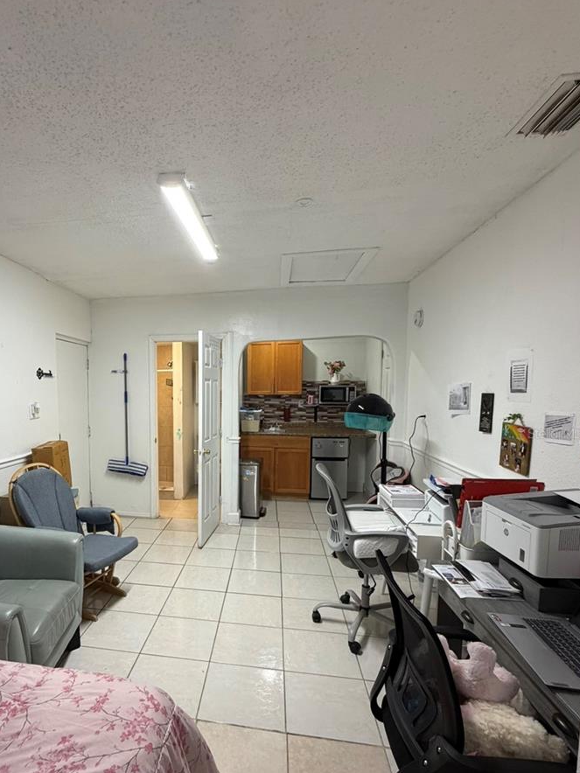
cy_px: 433
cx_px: 196
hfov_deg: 66.9
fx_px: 424
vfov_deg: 84.3
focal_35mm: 19
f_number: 2.2
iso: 320
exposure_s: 1/120
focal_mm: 2.22
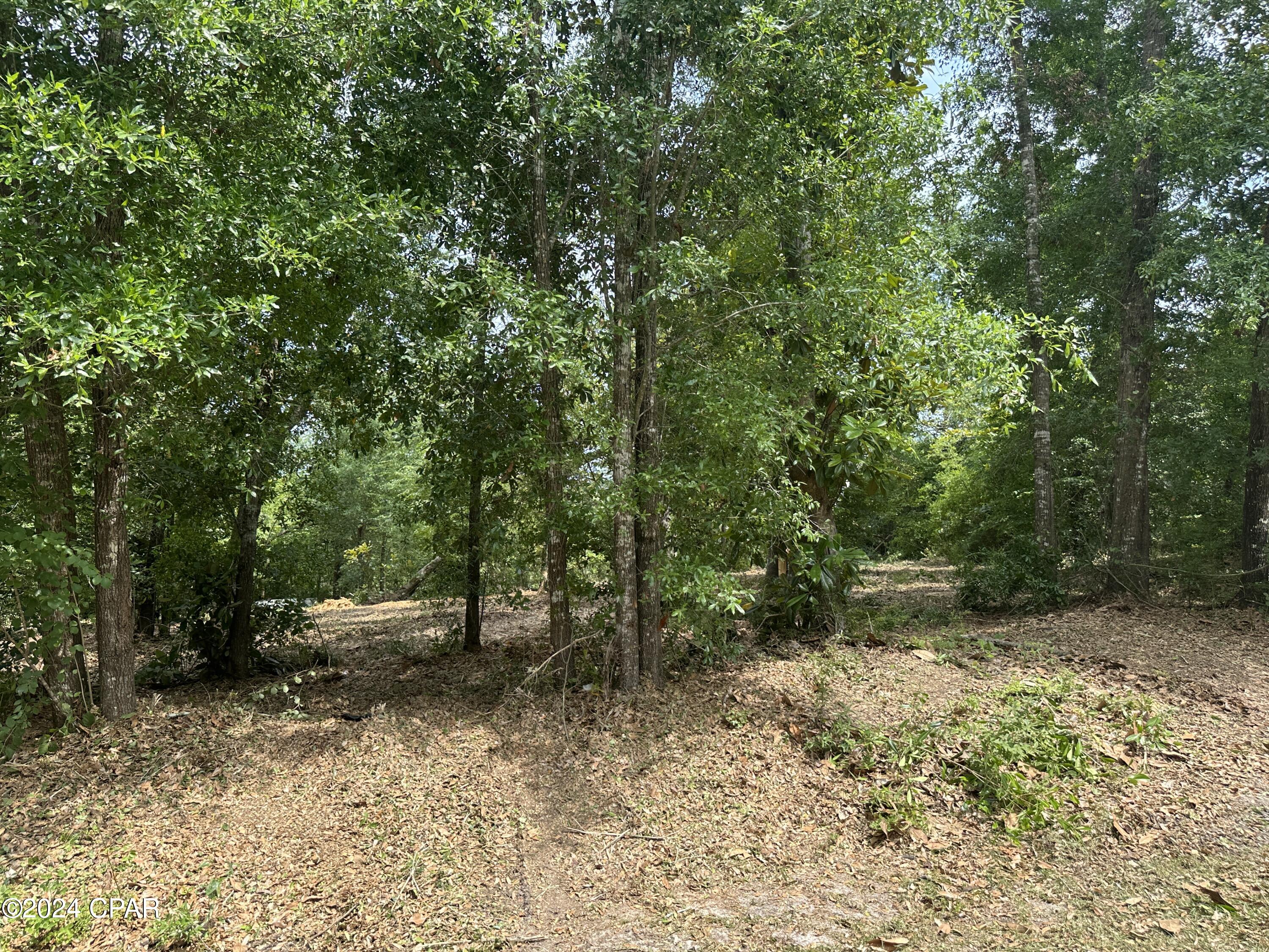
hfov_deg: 71.6
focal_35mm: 24
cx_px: 634
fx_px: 880
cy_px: 476
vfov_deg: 56.8
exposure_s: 1/903
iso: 80
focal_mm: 6.86
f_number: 1.78
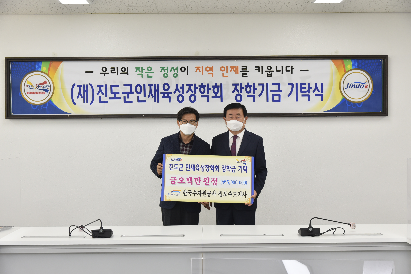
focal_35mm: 56
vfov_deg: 24.2
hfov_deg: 35.6
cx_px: 205
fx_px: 639
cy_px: 139
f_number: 5
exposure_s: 1/125
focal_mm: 55
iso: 800
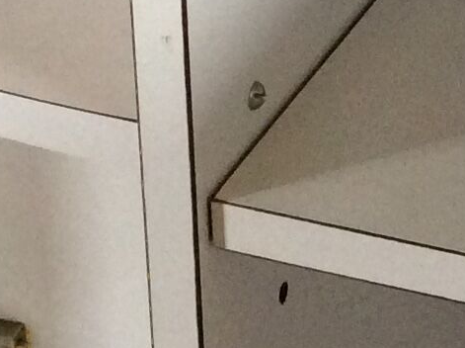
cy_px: 138
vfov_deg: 8.4
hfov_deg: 11.2
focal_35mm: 176
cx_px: 194
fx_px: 2361
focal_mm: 3.3
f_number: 2.4
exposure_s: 1/25
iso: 125
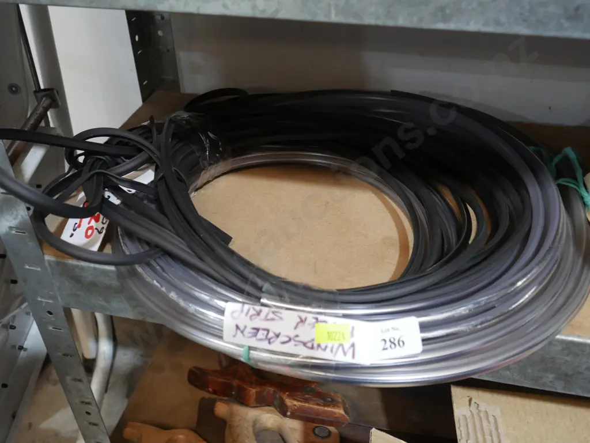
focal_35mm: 34
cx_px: 295
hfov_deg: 53.9
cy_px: 222
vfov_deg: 41.8
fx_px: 580
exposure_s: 1/60
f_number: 4.5
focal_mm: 17
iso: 1000
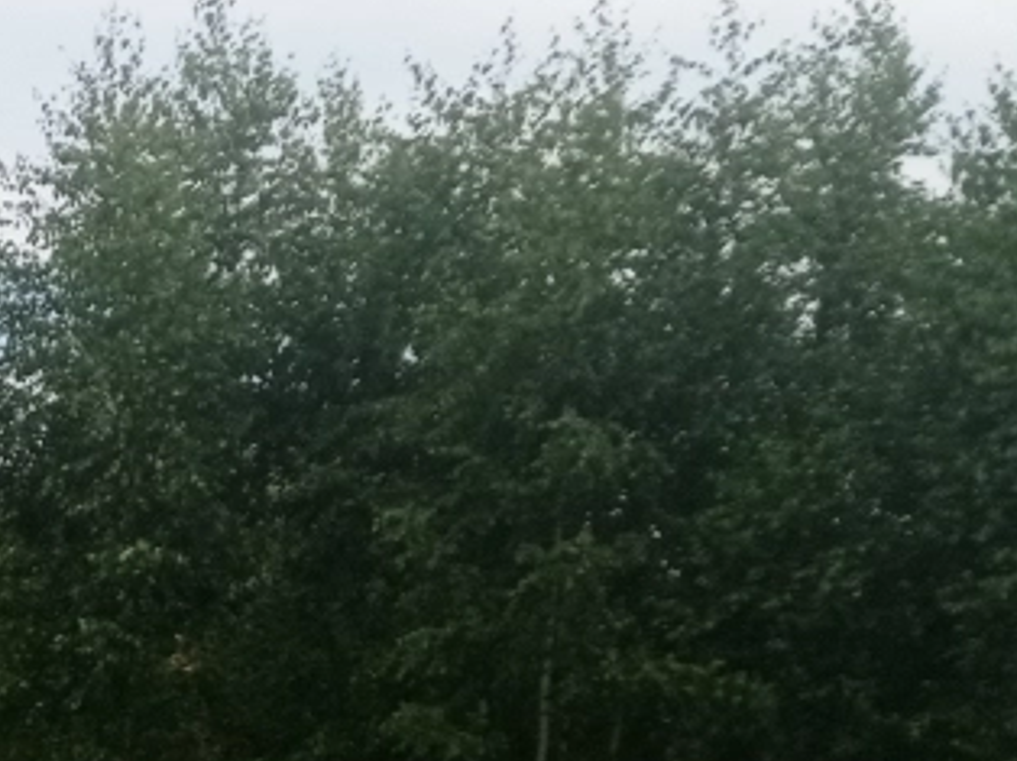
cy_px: 852
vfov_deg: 12.9
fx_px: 3288
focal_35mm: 112
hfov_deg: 15.9
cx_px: -570
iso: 104
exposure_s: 1/2660
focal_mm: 4.74
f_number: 1.79
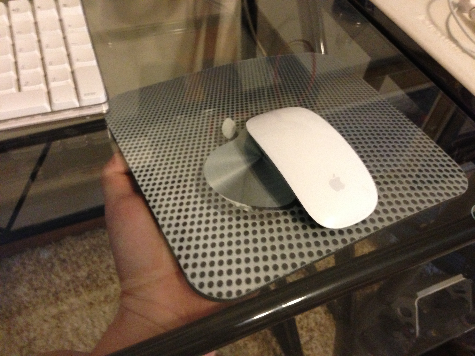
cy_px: 178
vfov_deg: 42.9
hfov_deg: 55.4
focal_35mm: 33
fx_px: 453
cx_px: 238
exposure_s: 1/15
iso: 500
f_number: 2.4
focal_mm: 4.13
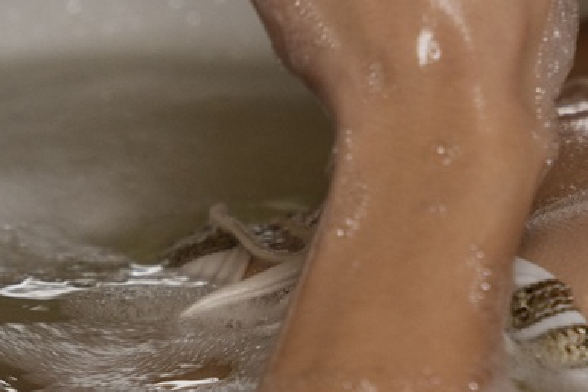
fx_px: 4441
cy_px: -214
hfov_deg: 7.5
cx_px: 714
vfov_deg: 5.0
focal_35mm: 272
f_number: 2.8
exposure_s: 1/60
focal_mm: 70
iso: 500
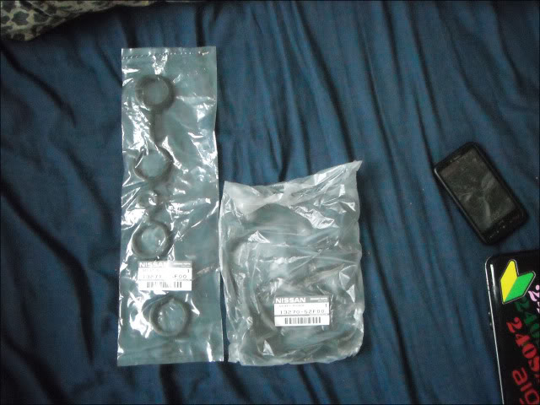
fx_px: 546
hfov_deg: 52.6
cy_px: 202
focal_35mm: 35
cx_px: 270
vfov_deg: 40.7
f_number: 2.8
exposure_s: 1/71
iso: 800
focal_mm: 5.7
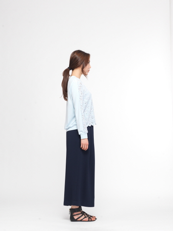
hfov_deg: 23.7
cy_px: 116
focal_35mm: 62
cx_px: 86
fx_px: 413
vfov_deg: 31.2
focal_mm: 80
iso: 100
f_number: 9
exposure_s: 1/250
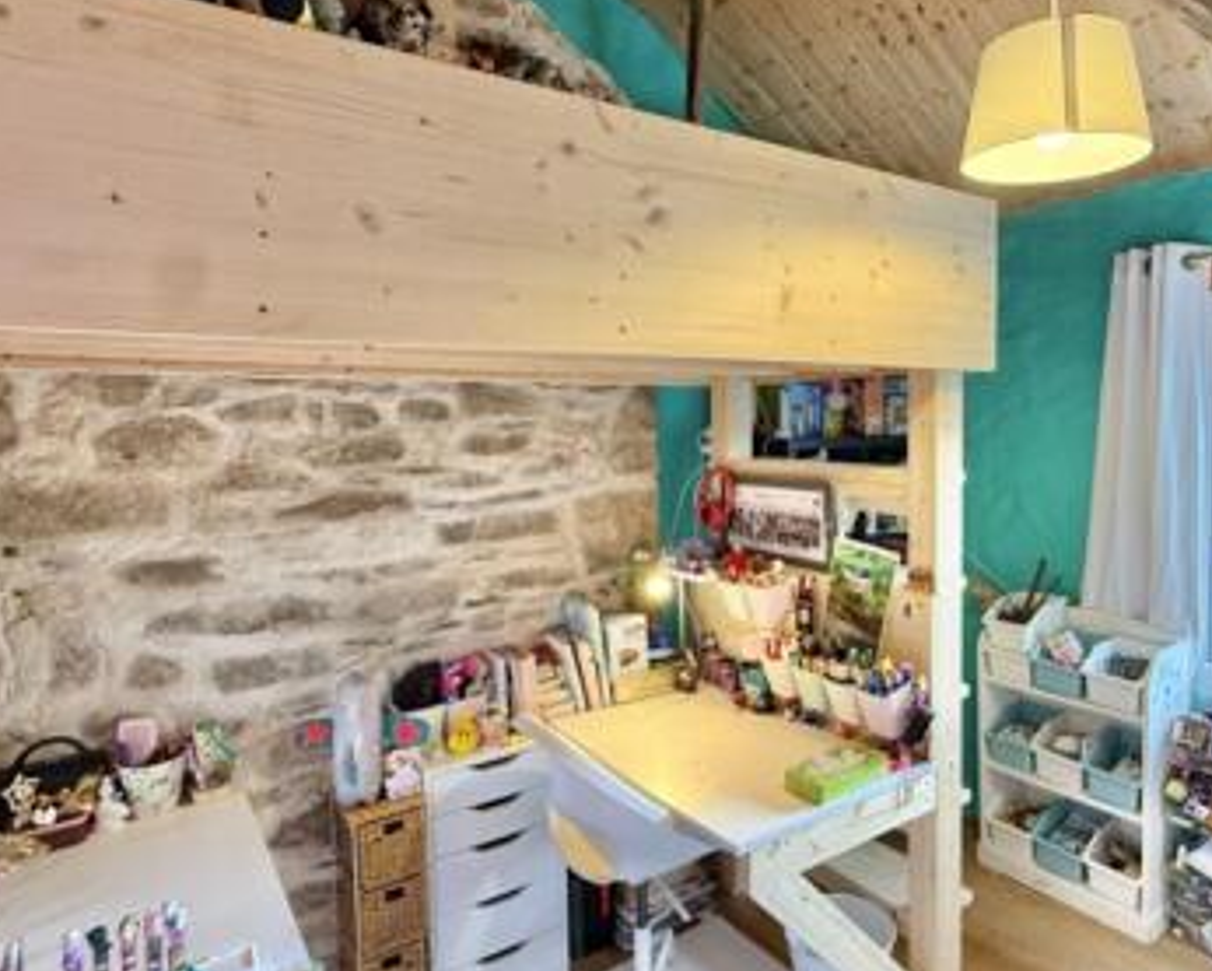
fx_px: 825
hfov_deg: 71.2
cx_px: 769
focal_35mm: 23
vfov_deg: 60.9
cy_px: 461
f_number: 2.2
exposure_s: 1/60
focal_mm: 2.22
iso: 400
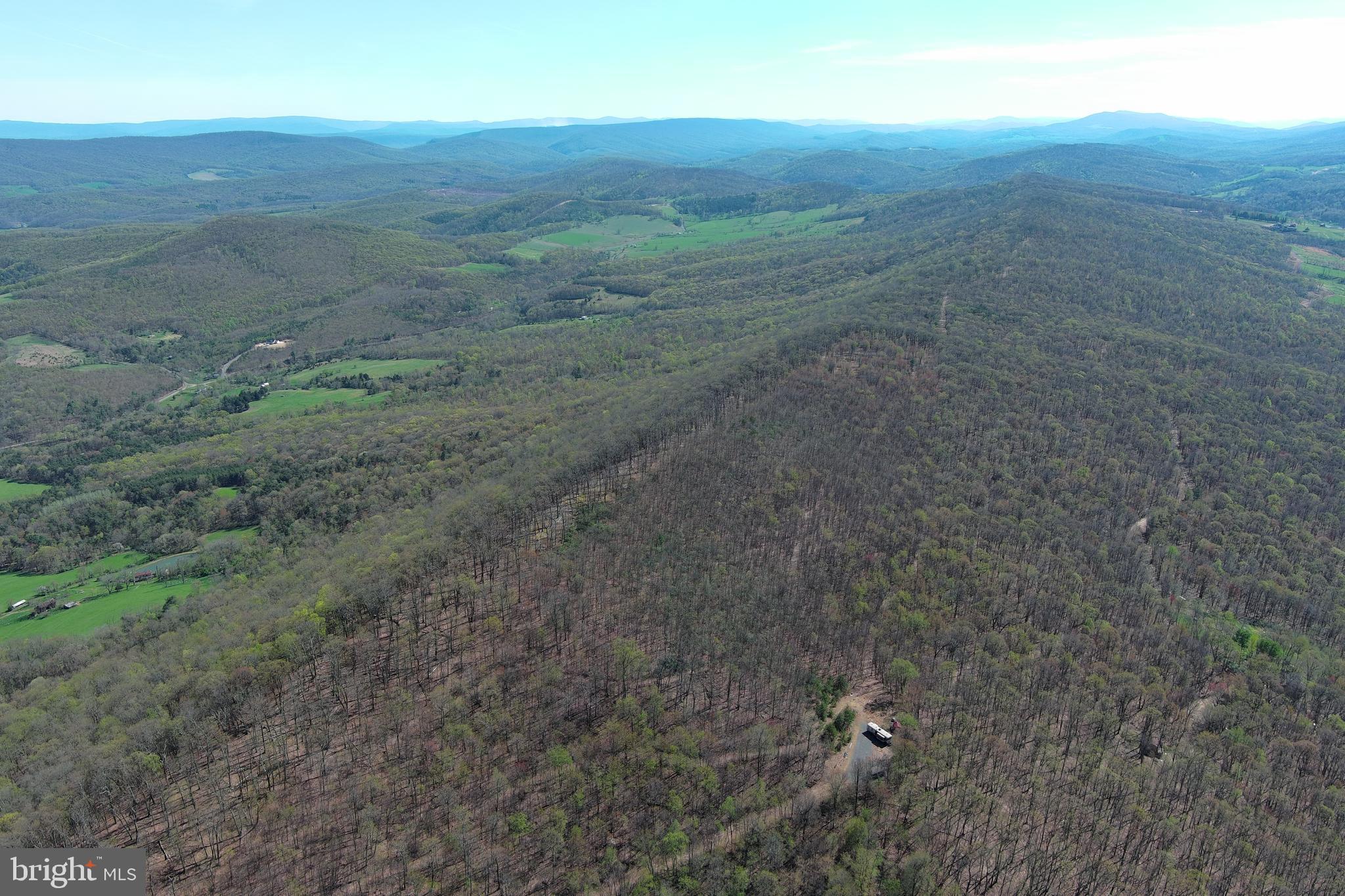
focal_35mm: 29
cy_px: 448
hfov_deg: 63.7
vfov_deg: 45.0
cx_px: 672
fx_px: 1083
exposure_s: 1/883
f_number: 2.8
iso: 100
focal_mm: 10.57
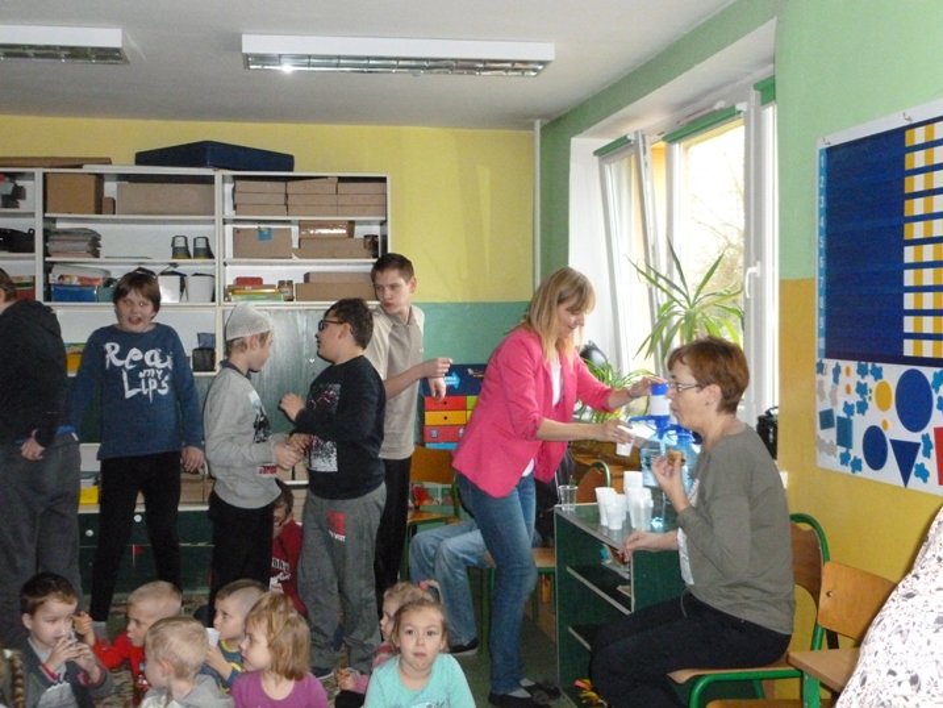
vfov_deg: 36.8
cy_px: 354
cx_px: 472
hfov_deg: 47.9
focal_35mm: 39
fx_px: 1063
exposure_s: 1/60
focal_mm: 6.9
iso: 800
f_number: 3.7
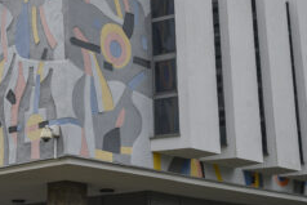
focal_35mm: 84
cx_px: 94
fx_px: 717
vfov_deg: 16.2
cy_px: 43
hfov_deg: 24.0
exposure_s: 1/640
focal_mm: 40
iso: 640
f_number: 7.1
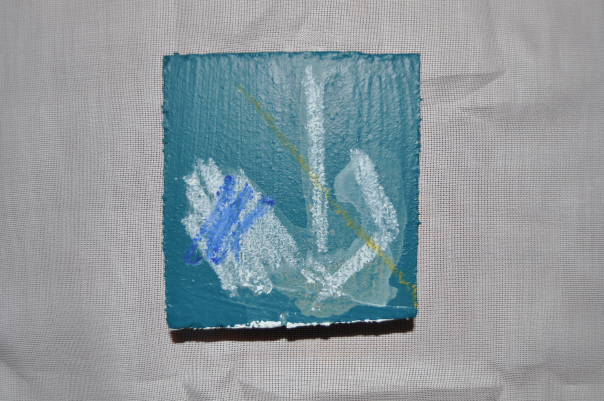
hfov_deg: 49.6
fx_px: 654
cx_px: 302
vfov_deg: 34.1
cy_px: 200
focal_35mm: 39
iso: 200
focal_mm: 26
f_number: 4
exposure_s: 1/60
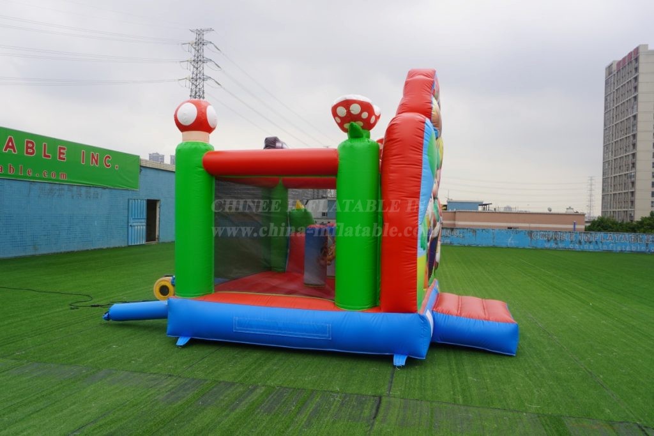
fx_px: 491
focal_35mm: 27
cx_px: 327
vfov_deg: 47.9
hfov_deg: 67.4
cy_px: 218
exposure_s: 1/125
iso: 100
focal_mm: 18
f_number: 8
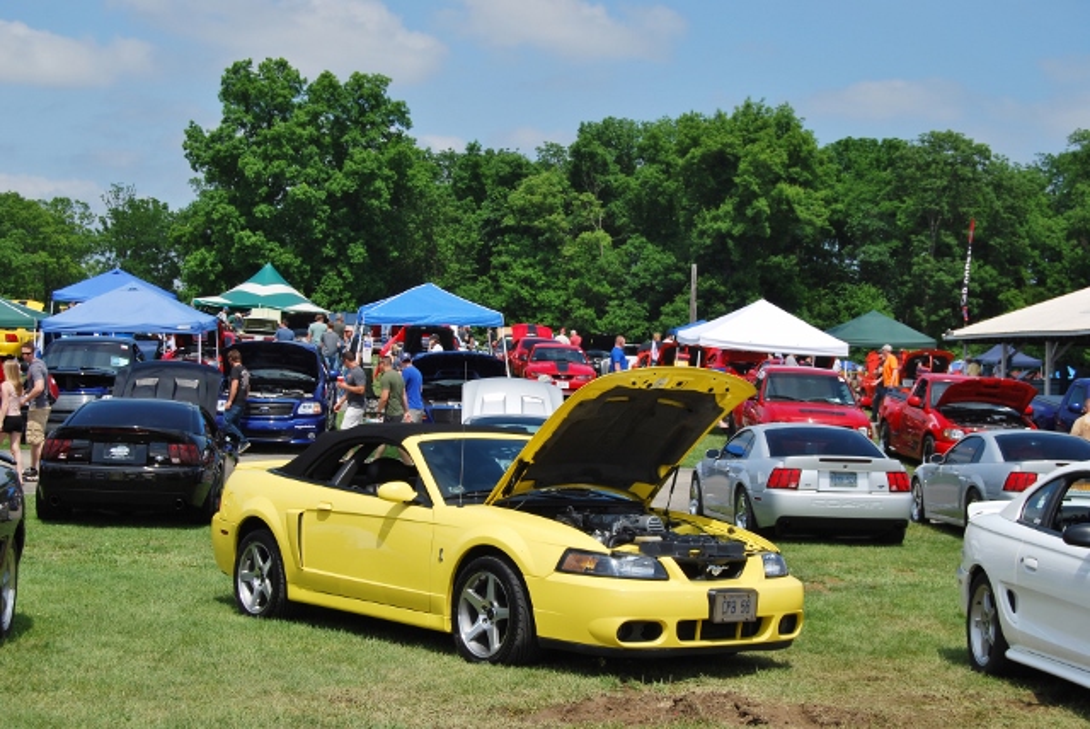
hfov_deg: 35.0
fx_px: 1727
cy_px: 364
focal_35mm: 57
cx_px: 545
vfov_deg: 23.8
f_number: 9
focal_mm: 38
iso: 100
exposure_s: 1/320
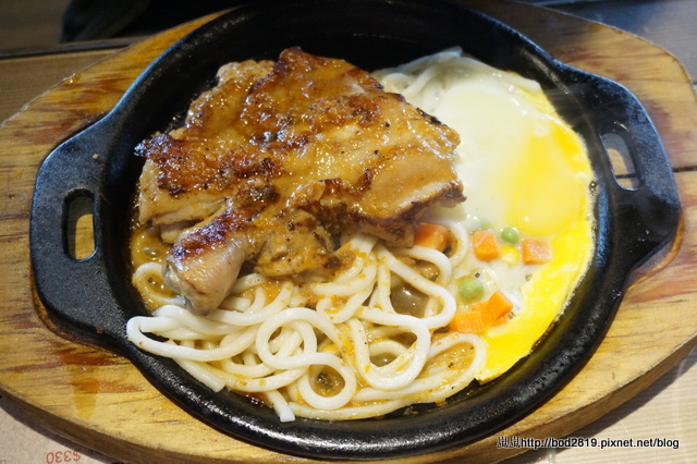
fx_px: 958
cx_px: 348
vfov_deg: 27.2
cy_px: 232
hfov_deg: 40.0
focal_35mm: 50
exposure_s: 1/60
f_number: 5
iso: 3200
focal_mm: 33
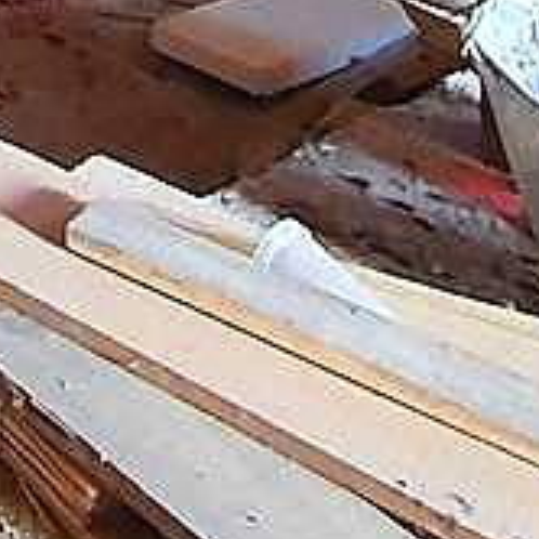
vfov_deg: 11.5
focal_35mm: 104
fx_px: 1832
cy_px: -992
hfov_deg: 11.8
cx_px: -929
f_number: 2.2
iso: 250
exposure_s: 1/50
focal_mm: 1.8
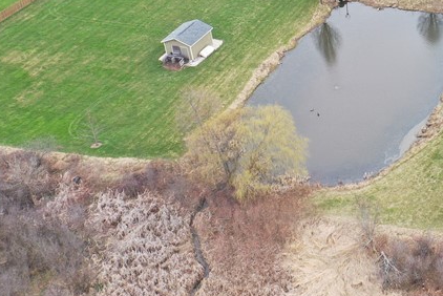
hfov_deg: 24.8
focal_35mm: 72
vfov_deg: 18.4
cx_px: 560
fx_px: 887
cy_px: -17
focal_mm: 10.26
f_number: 4
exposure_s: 1/100
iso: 100
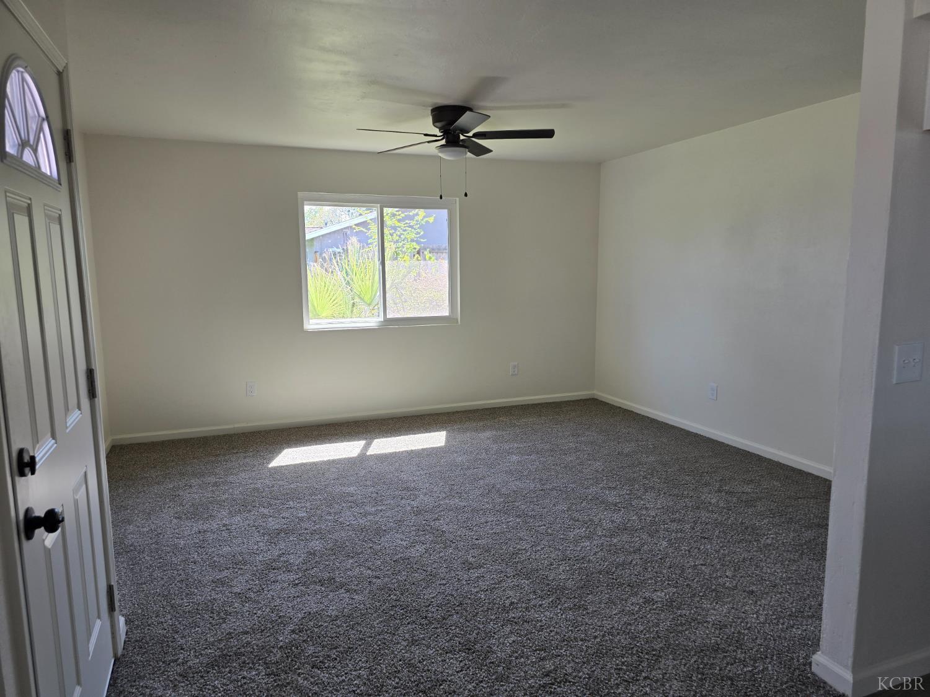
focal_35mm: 23
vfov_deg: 58.9
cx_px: 465
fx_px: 618
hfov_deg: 73.9
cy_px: 348
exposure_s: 1/180
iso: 64
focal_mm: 6.3
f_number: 1.7
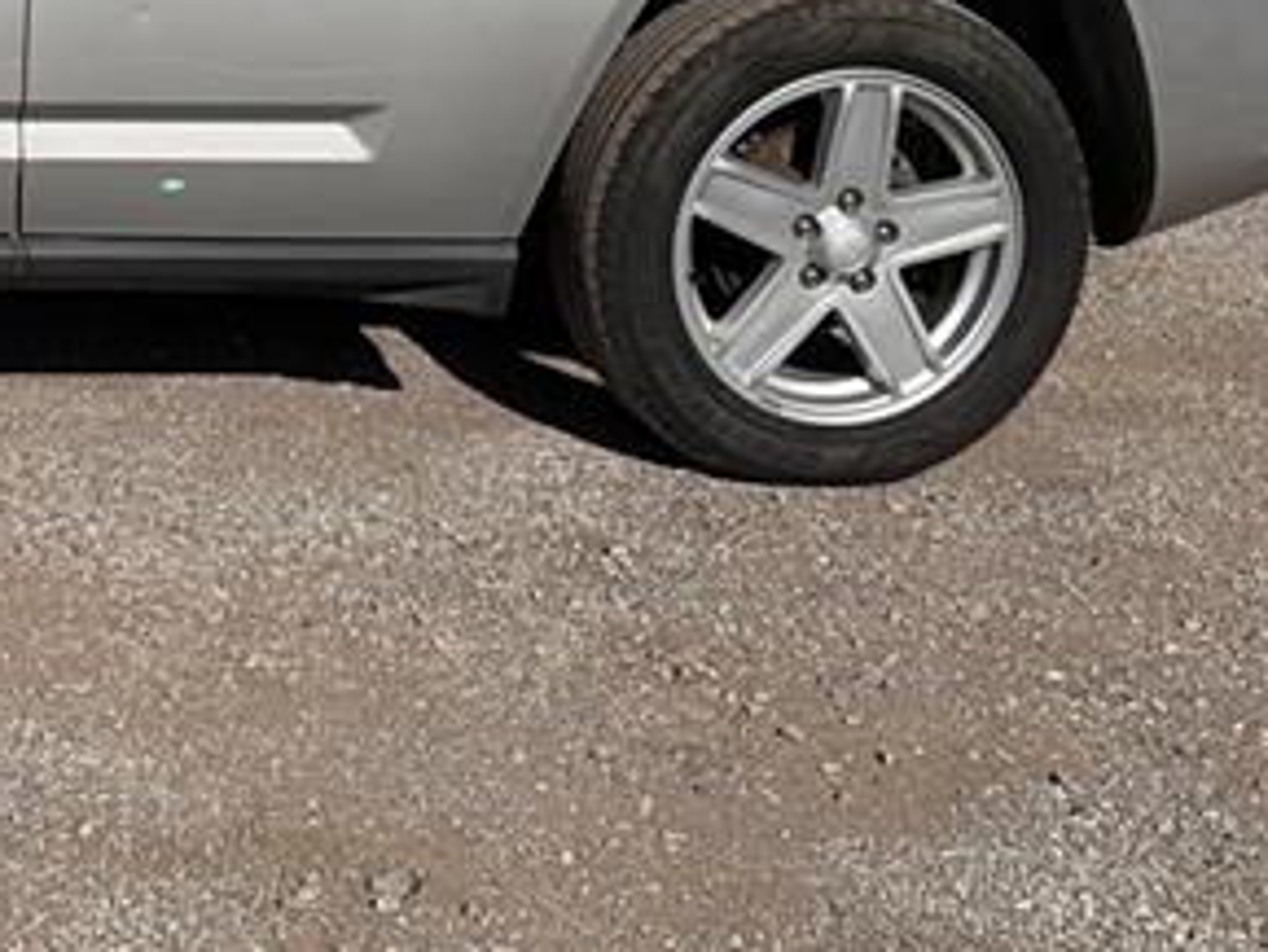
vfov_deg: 15.5
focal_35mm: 92
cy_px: -189
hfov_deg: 20.4
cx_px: -97
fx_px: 3371
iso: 50
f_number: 1.6
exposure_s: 1/10101
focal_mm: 5.96
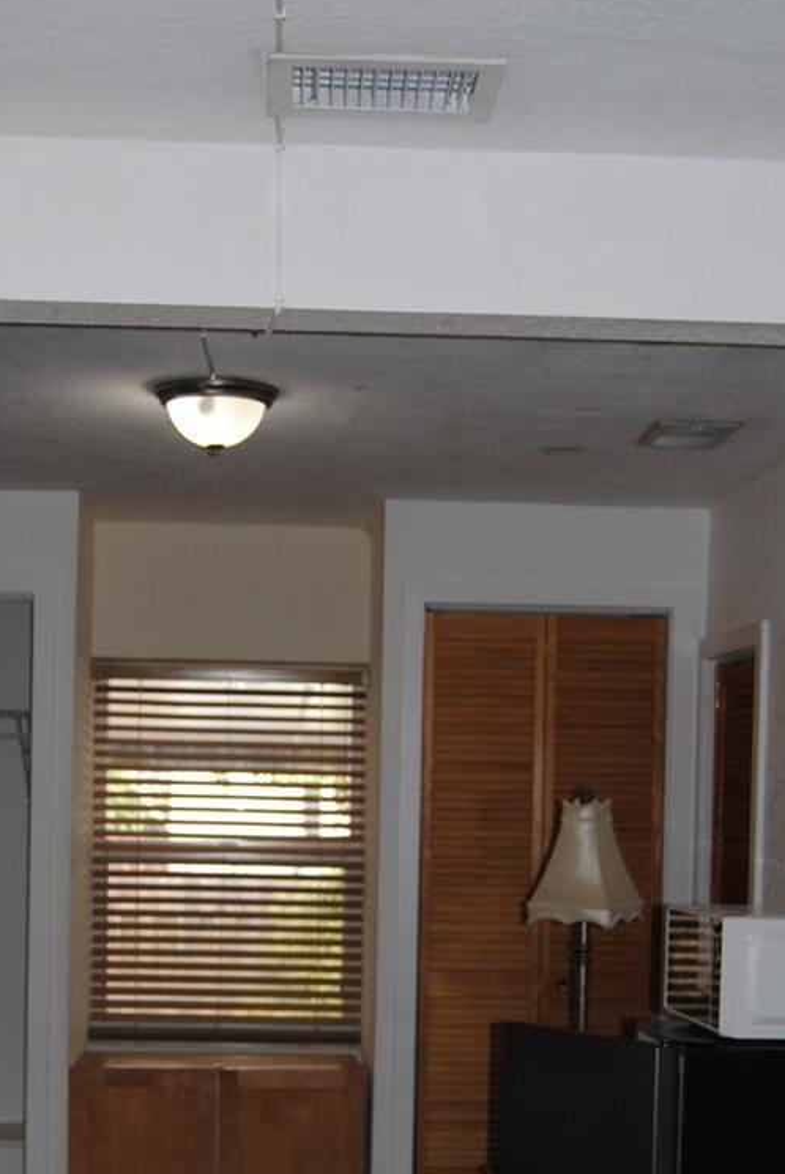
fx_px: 1893
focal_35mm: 58
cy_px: 808
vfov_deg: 34.1
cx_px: 326
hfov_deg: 23.4
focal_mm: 24
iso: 200
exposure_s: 1/60
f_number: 3.8
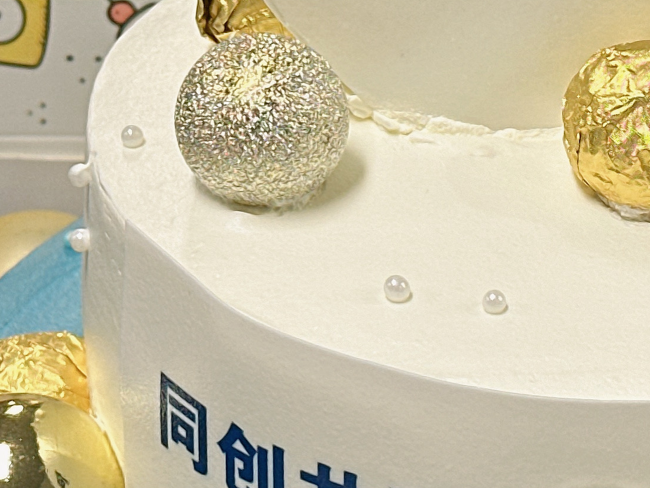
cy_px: 252
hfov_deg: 11.2
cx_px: 584
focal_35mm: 176
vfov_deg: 8.4
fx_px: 3306
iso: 50
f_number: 1.78
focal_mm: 6.86
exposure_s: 1/50
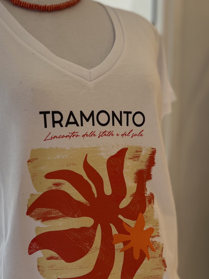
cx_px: 59
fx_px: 314
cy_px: 148
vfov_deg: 47.8
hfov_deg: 36.2
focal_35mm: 39
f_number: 1.5
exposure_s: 1/172
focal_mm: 5.7
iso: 40
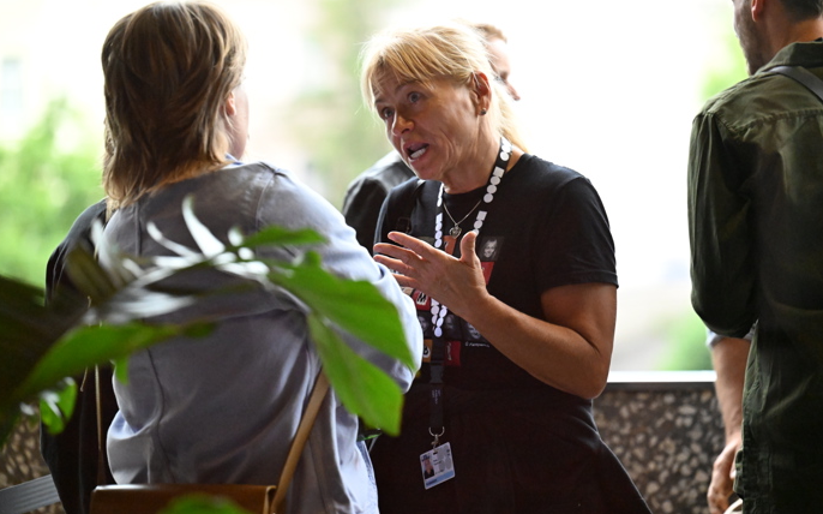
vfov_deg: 8.2
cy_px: 250
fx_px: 3565
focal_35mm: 159
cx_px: 410
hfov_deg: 13.2
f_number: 3.5
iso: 12800
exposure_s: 1/800
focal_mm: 155
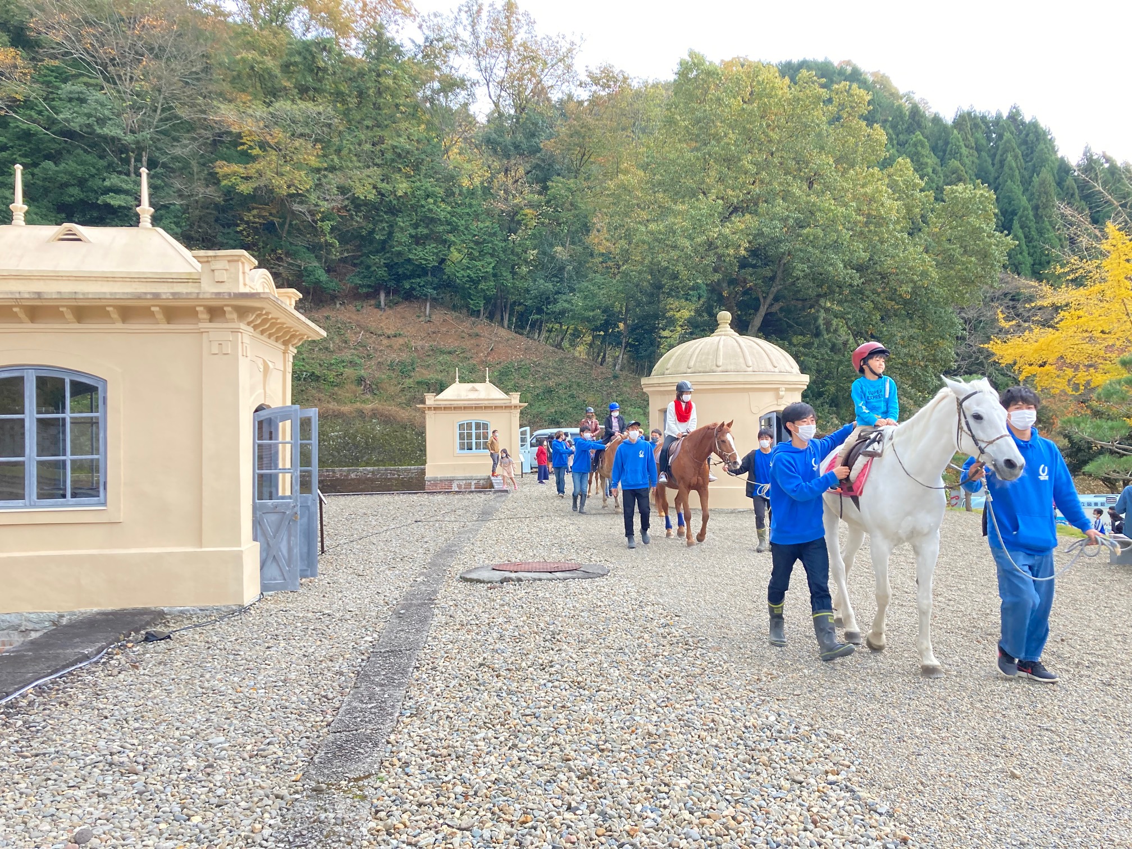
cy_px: 424
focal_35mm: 28
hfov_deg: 63.4
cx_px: 566
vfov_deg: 49.7
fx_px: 916
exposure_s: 1/90
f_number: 1.8
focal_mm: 3.99
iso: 80
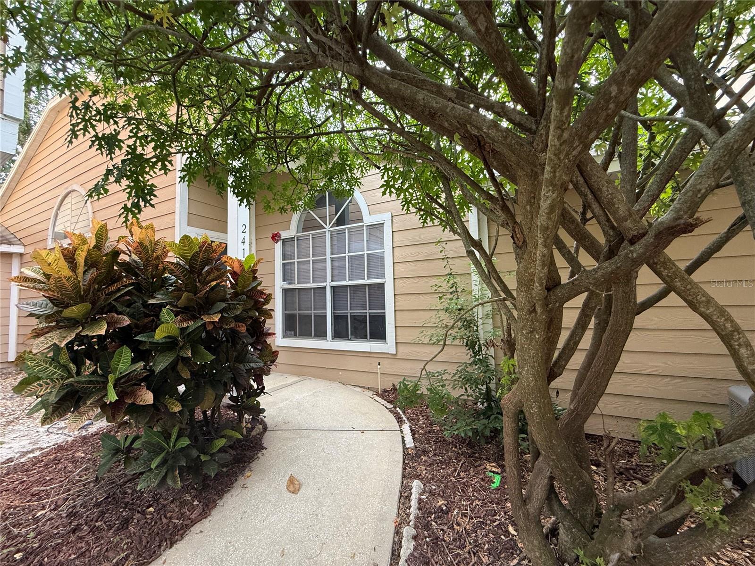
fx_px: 305
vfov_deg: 85.7
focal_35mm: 14
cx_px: 378
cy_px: 283
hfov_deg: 102.1
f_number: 2.2
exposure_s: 1/99
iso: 250
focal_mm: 2.22
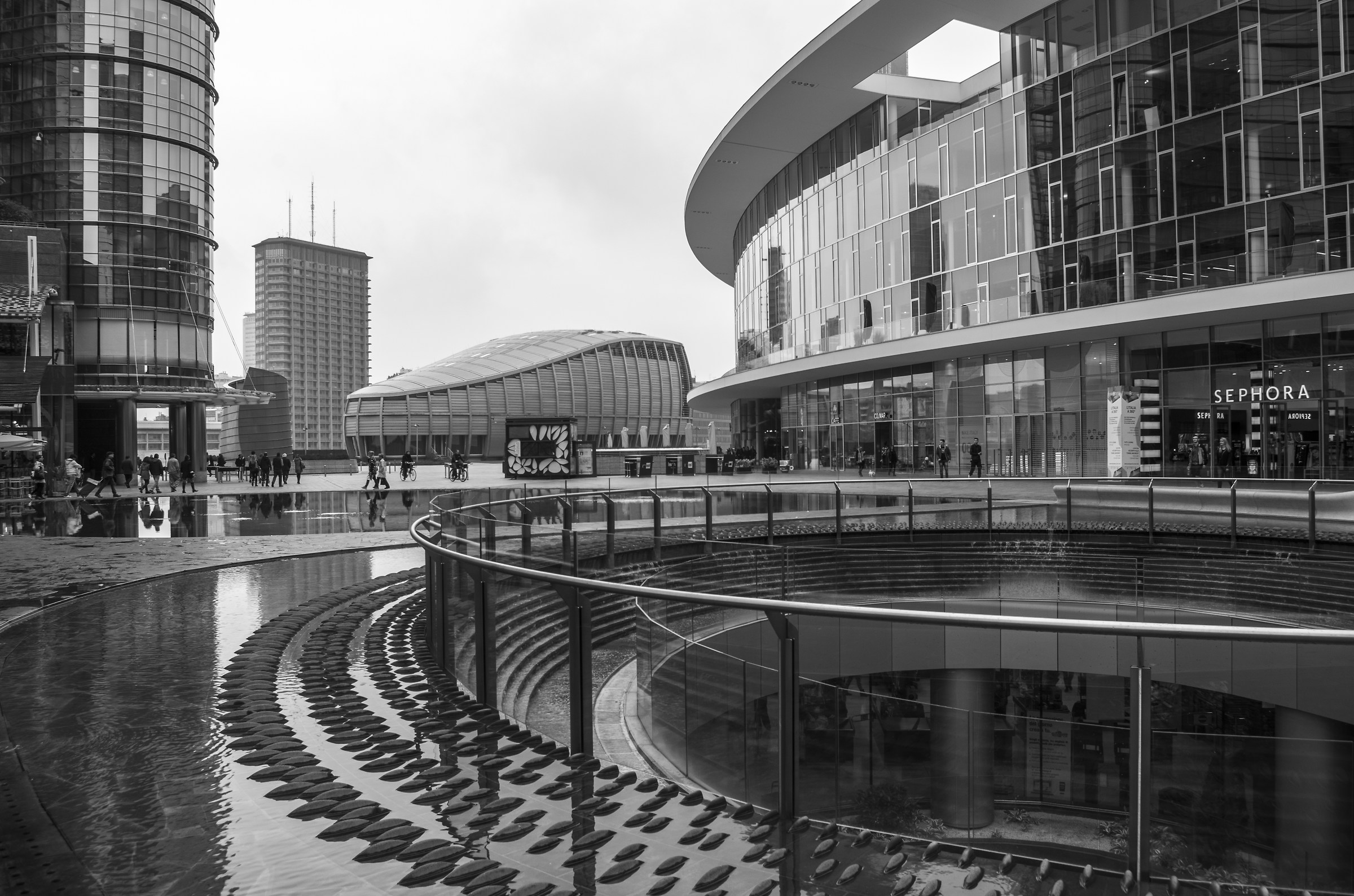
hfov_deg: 62.0
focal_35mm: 30
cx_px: 677
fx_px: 1126
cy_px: 448
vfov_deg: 43.4
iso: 100
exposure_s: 1/50
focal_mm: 20
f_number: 9
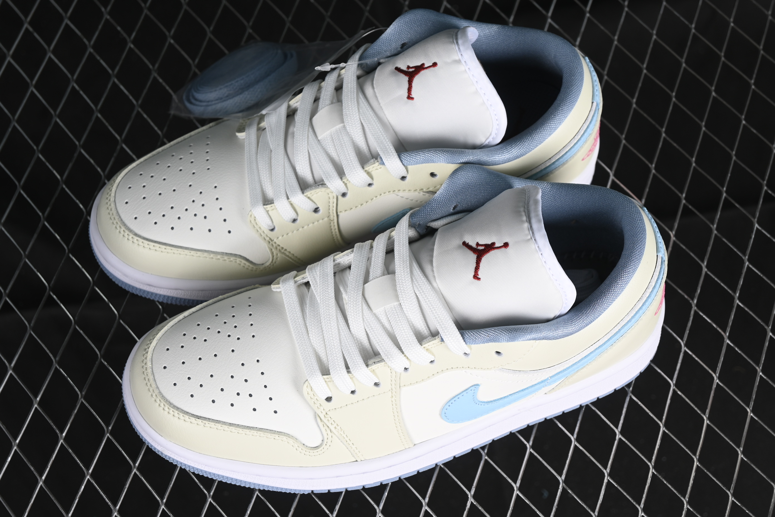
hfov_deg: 27.0
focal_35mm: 75
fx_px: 1614
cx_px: 388
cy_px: 258
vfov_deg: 18.2
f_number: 7.1
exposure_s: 1/80
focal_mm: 50
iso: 160
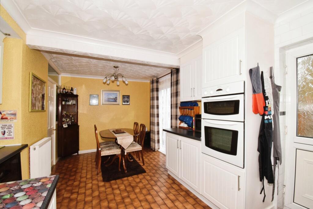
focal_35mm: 15
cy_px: 104
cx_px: 156
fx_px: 130
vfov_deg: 77.3
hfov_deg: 100.4
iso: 1000
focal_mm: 10
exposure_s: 1/60
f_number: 20
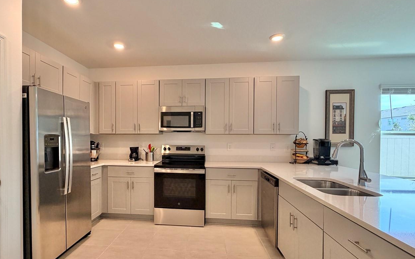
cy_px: 141
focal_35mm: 19
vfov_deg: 62.1
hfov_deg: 87.6
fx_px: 215
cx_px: 183
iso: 160
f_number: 2.2
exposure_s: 1/120
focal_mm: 2.22
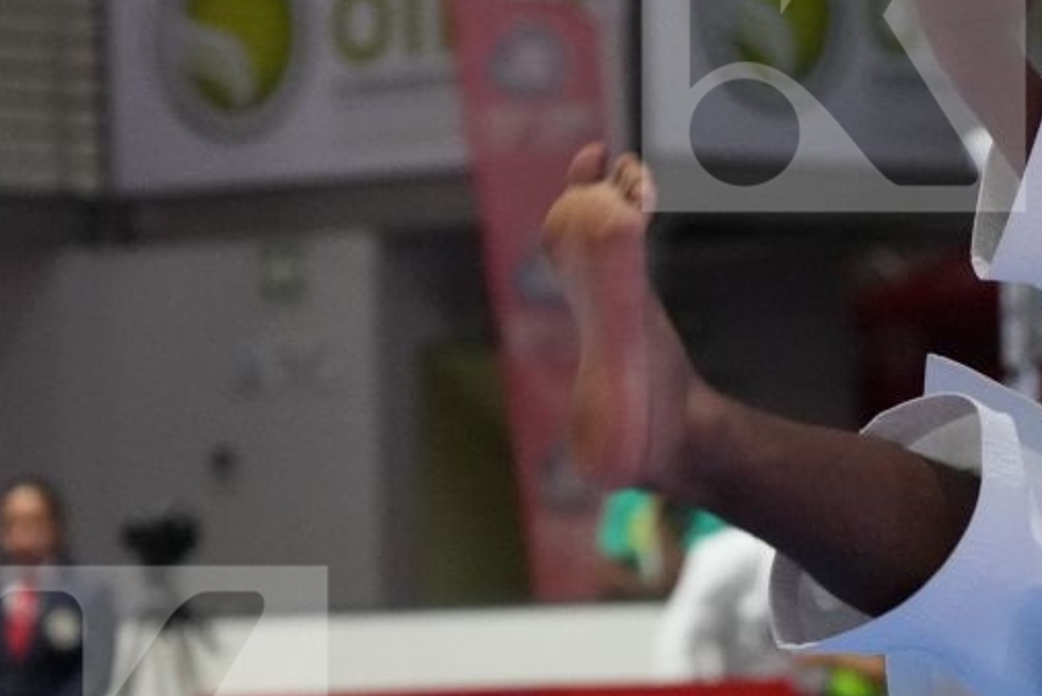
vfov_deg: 4.8
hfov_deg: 7.1
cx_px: 834
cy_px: 754
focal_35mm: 288
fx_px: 8340
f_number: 2.8
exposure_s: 1/500
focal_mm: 81
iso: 6400
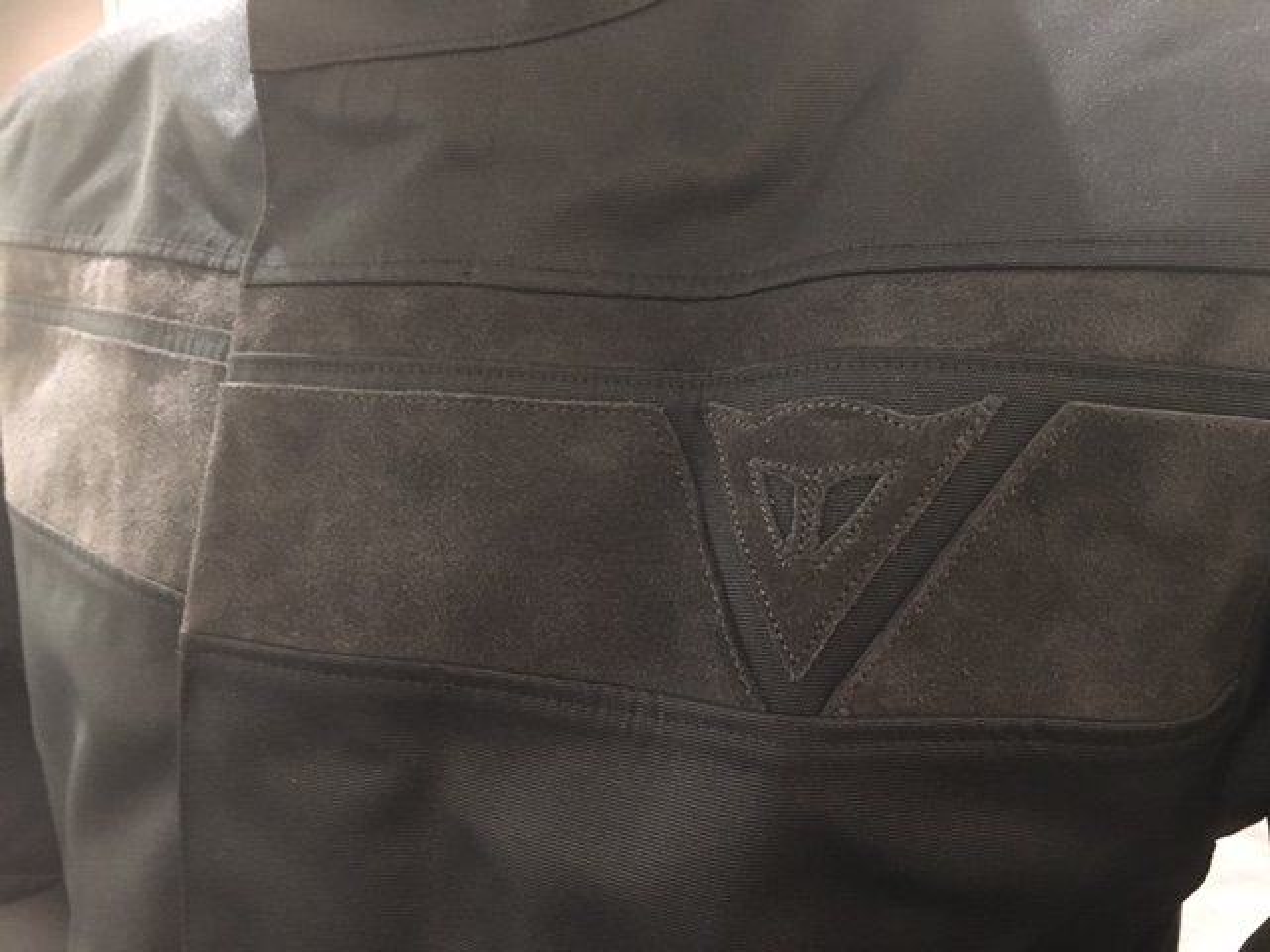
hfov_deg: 61.7
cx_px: 635
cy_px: 476
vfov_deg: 48.2
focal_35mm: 29
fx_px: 1064
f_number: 2.2
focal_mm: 4.15
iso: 400
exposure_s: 1/15
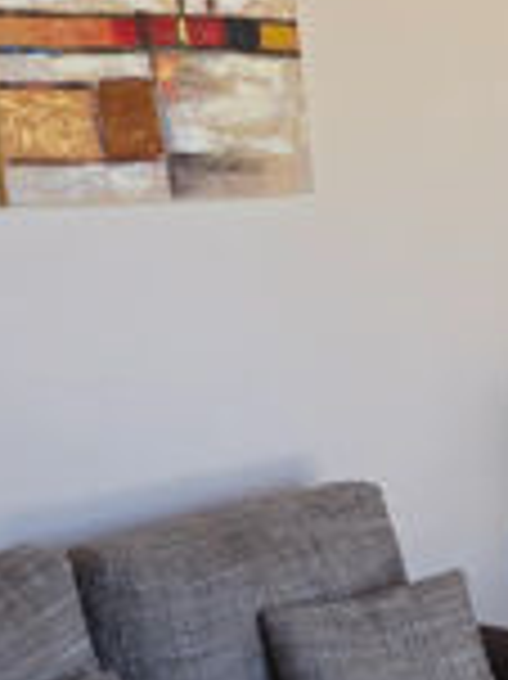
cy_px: 558
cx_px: 708
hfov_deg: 16.9
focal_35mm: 81
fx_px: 1587
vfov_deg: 23.7
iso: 320
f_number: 1.65
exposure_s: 1/99.9
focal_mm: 6.18
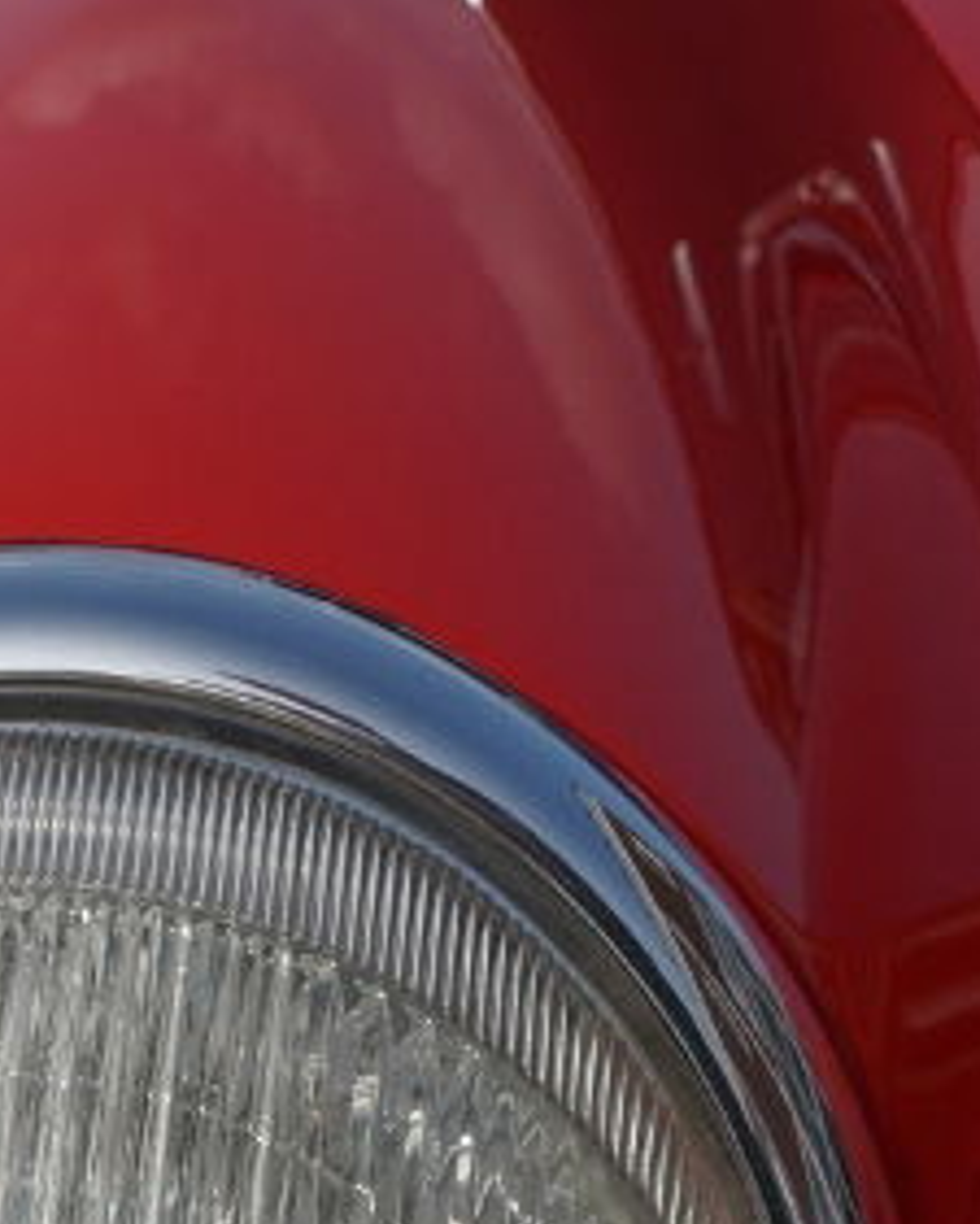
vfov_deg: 24.9
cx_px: 144
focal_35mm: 72
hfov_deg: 20.9
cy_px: 1285
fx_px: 2609
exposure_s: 1/1000
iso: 200
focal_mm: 18
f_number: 8
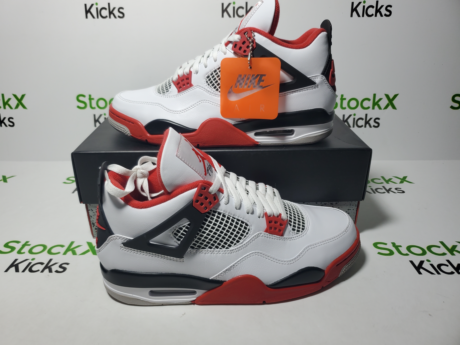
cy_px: 172
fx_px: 346
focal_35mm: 26
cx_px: 230
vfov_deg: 53.1
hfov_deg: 67.3
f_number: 1.5
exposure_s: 1/598
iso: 50
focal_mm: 4.3
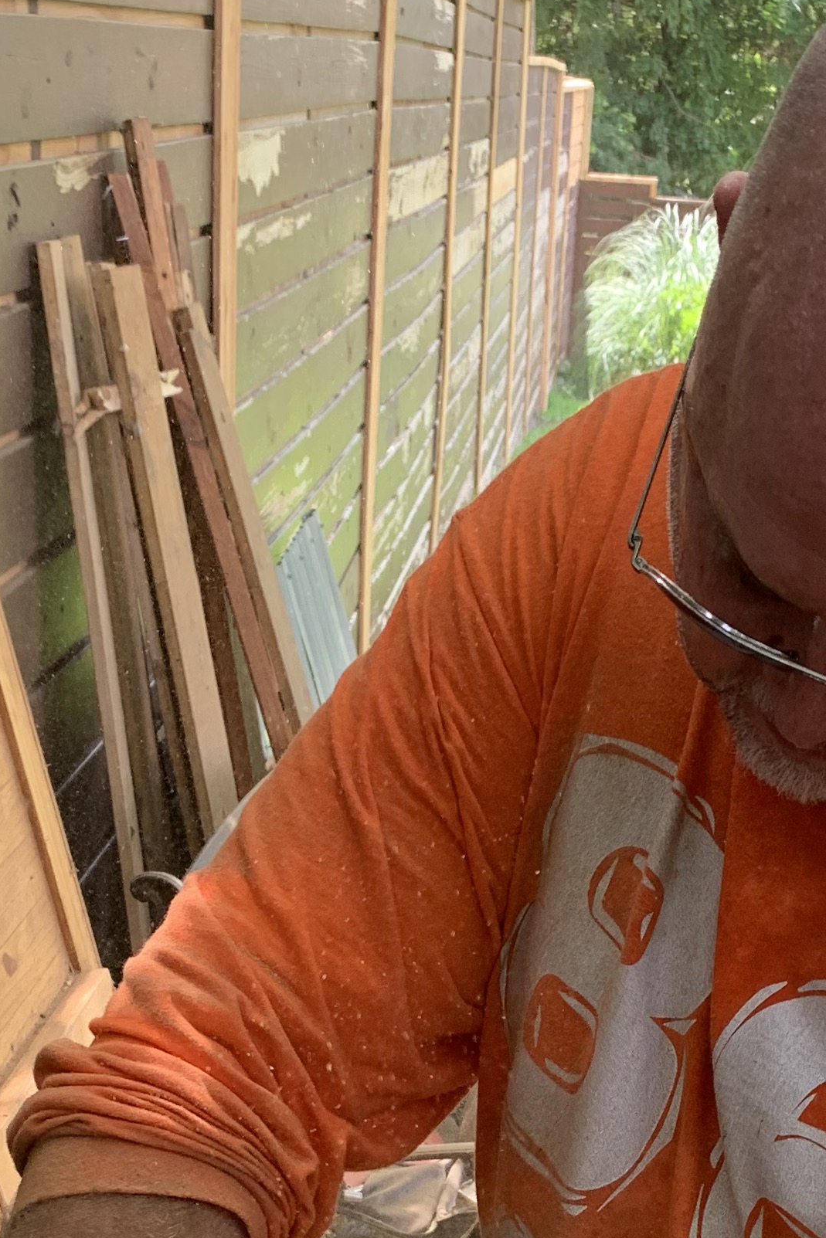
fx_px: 2340
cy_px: 1166
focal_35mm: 68
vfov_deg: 28.3
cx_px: 511
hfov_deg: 20.0
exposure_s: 1/121
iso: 50
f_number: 1.8
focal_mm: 4.25
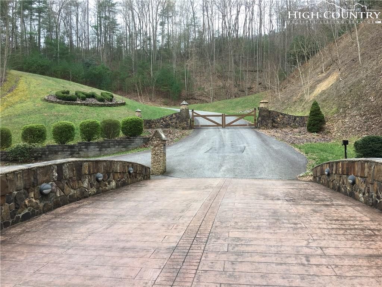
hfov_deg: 61.7
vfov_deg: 48.2
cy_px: 144
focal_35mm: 29
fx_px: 320
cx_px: 191
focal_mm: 4.15
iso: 25
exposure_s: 1/120
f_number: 2.2
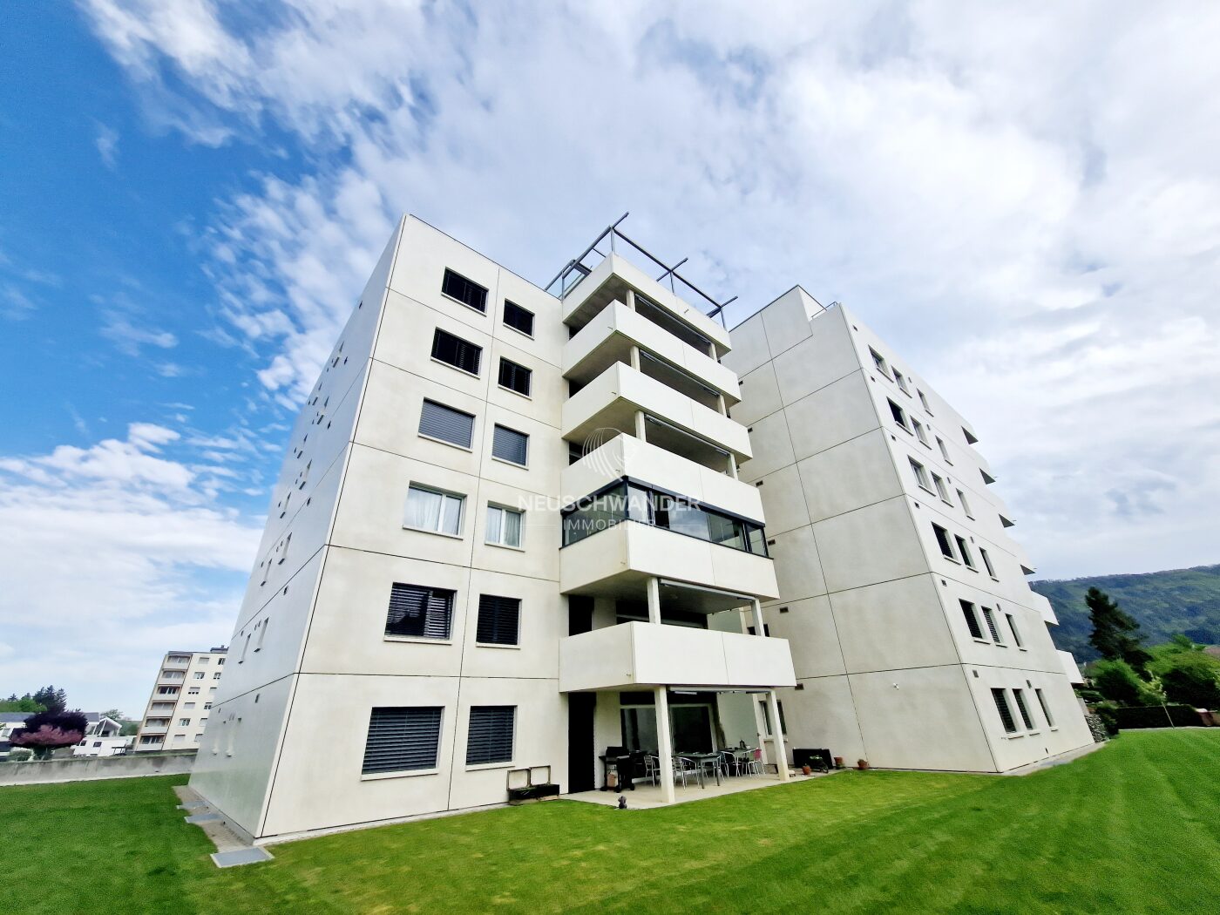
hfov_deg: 106.2
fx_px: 458
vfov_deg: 89.9
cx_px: 610
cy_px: 458
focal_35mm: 13
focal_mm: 2.2
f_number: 2.2
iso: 50
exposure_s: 1/2500
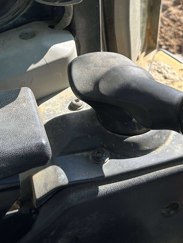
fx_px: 366
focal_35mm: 52
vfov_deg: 35.6
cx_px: 51
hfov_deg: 27.7
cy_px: 47
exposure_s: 1/1072
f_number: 1.78
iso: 80
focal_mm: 6.86
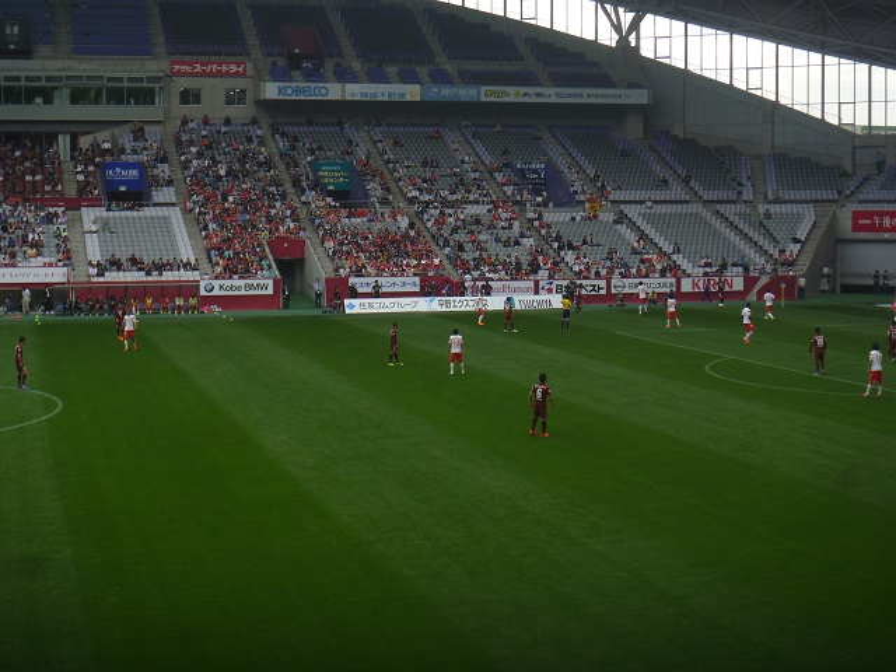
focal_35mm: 62
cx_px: 448
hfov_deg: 31.2
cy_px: 336
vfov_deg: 23.7
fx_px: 1605
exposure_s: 1/160
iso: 80
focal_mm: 11
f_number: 3.9
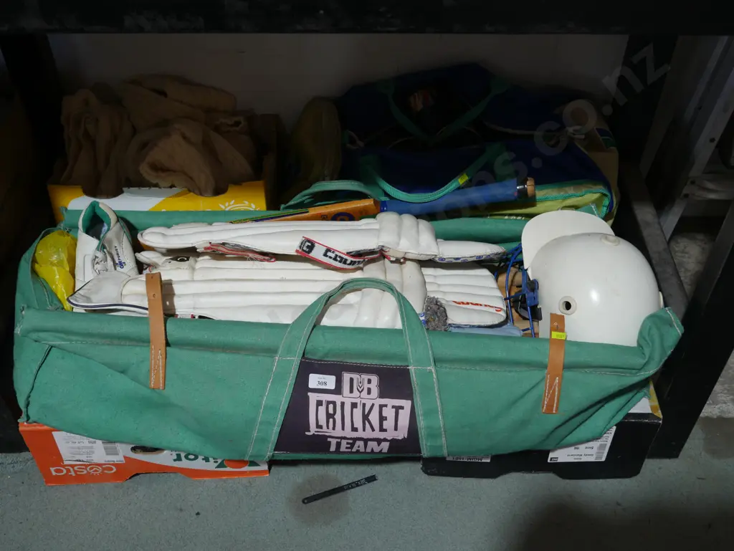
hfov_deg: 46.8
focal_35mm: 40
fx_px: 849
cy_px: 276
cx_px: 367
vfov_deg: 36.0
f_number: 4.4
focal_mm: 20
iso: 320
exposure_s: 1/60
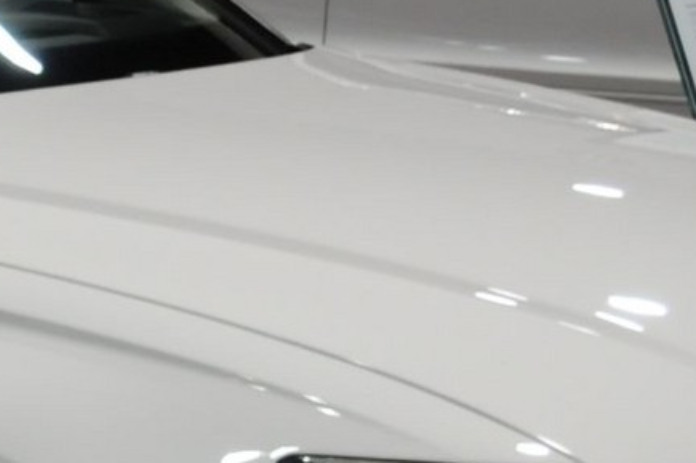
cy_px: 385
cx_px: -379
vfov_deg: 6.6
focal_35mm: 207
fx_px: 3997
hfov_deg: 9.6
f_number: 4.2
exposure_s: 1/60
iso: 800
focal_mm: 24
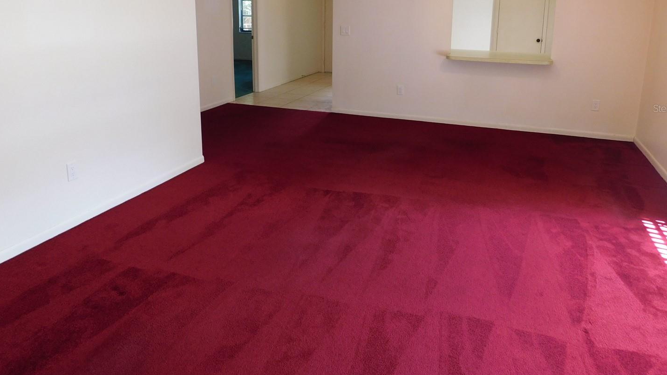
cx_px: 325
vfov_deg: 40.6
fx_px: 495
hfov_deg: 67.9
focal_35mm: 28
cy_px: 108
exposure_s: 1/30
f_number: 3
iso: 180
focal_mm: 4
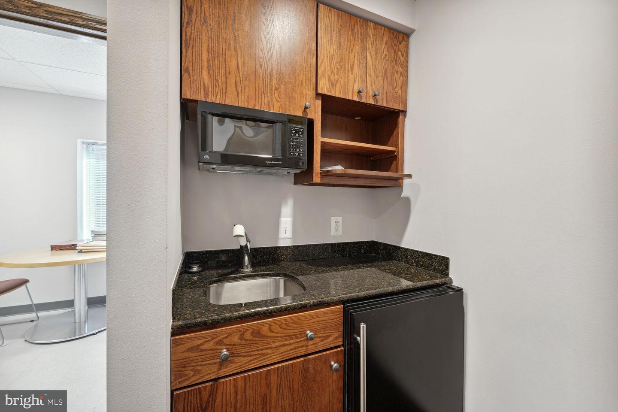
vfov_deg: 81.2
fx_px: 240
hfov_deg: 104.3
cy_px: 206
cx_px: 309
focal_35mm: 14
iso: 400
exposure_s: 1/3.33
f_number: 8
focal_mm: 14
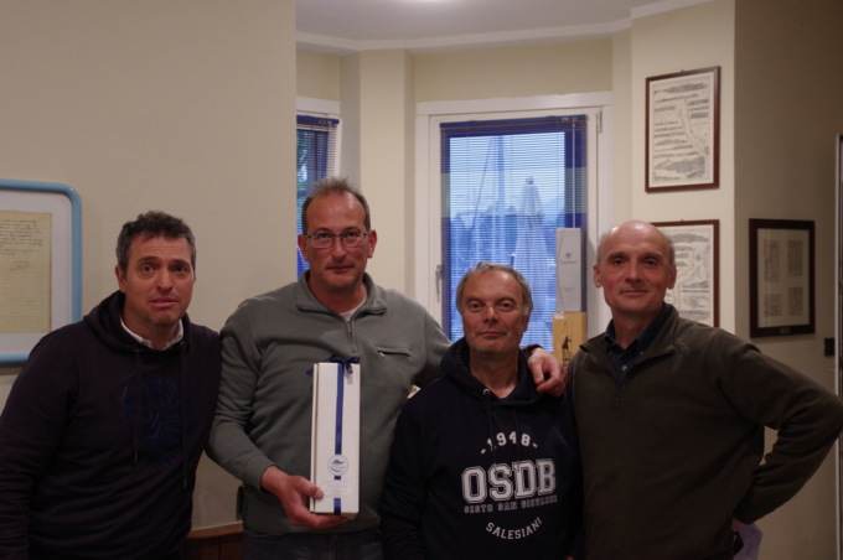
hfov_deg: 42.4
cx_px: 422
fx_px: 1088
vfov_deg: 28.9
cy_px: 280
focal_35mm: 46
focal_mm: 31
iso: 2200
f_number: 5.6
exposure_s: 1/45
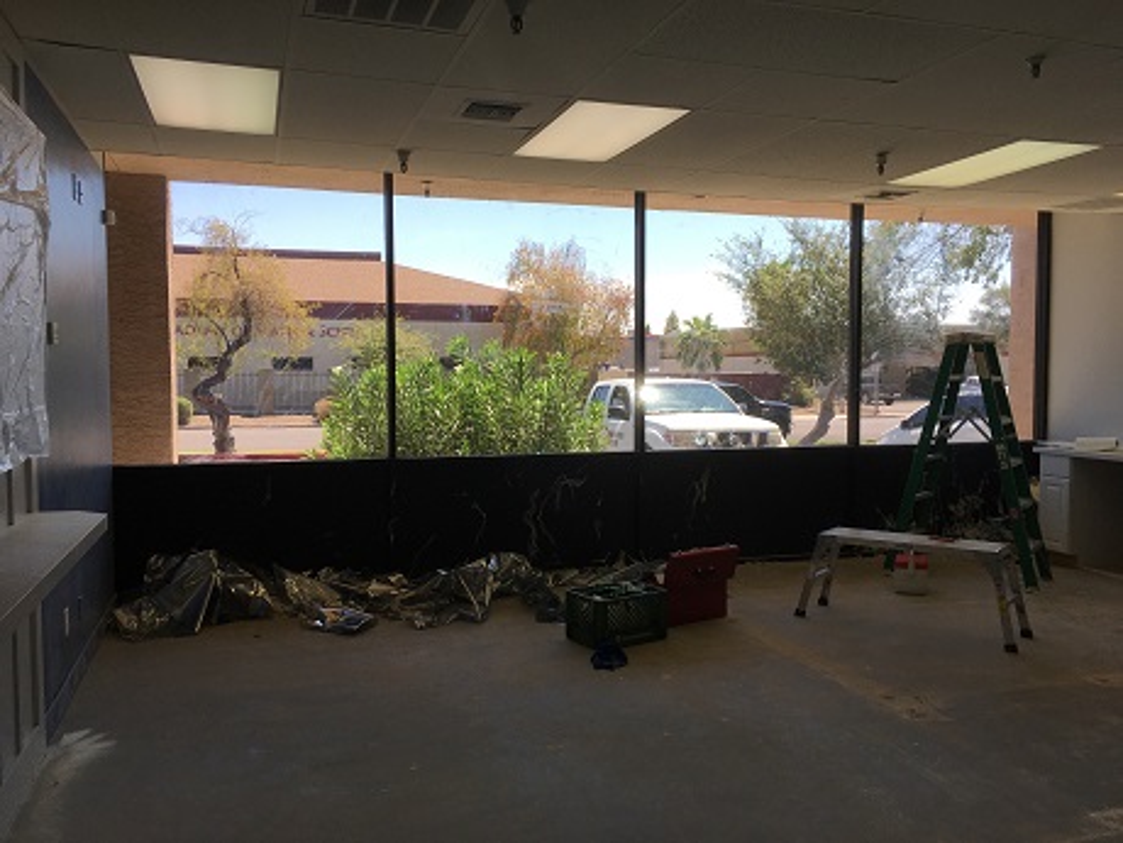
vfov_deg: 48.2
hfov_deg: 61.7
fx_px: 941
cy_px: 422
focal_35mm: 29
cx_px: 562
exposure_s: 1/403
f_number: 2.2
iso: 25
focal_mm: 4.15
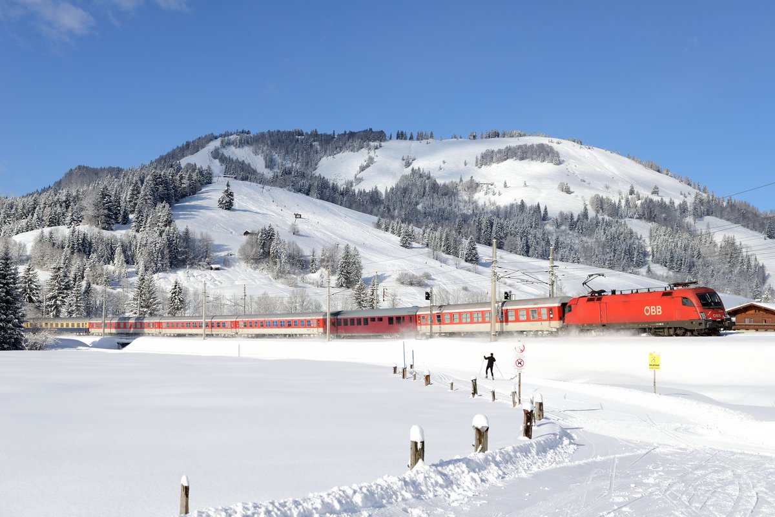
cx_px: 388
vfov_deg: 30.5
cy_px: 258
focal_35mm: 44
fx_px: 947
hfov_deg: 44.5
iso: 200
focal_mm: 44
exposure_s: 1/1600
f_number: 6.3
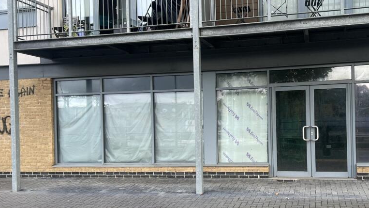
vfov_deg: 31.1
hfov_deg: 51.9
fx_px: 372
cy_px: 128
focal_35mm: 38
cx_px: 242
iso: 50
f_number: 1.5
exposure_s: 1/379
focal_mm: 5.7
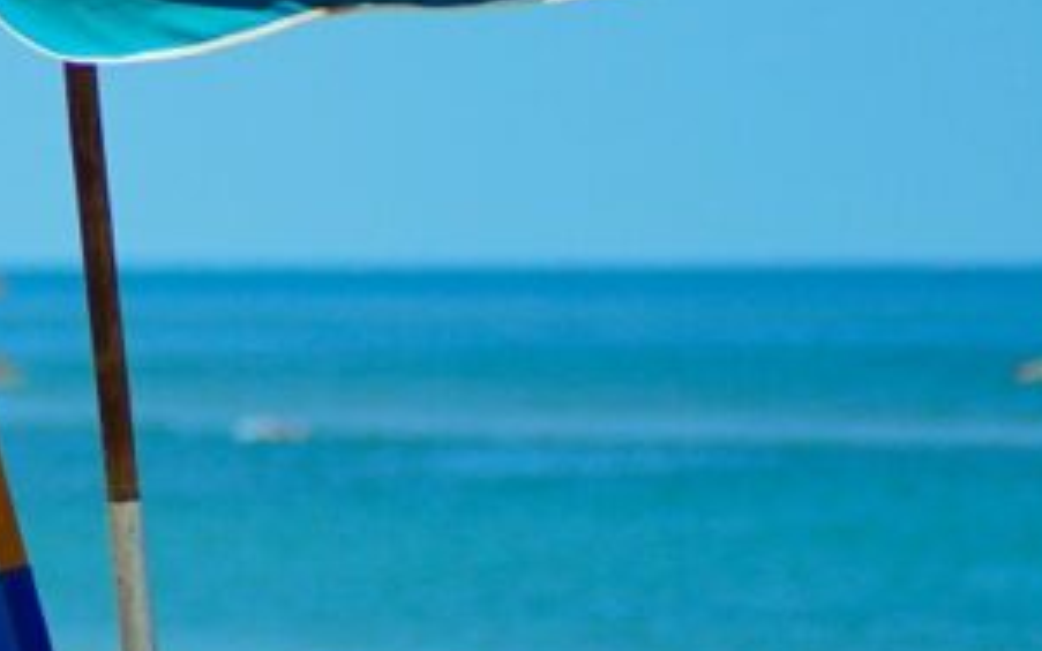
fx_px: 19193
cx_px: -187
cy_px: 386
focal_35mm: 676
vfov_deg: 1.9
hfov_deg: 3.1
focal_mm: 130
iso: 125
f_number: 4
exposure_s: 1/800
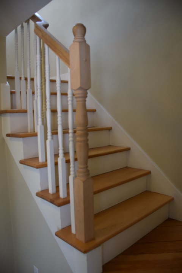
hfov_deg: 47.9
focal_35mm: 27
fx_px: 205
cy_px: 136
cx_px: 91
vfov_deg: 67.4
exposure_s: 1/60
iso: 500
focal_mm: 18
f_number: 4
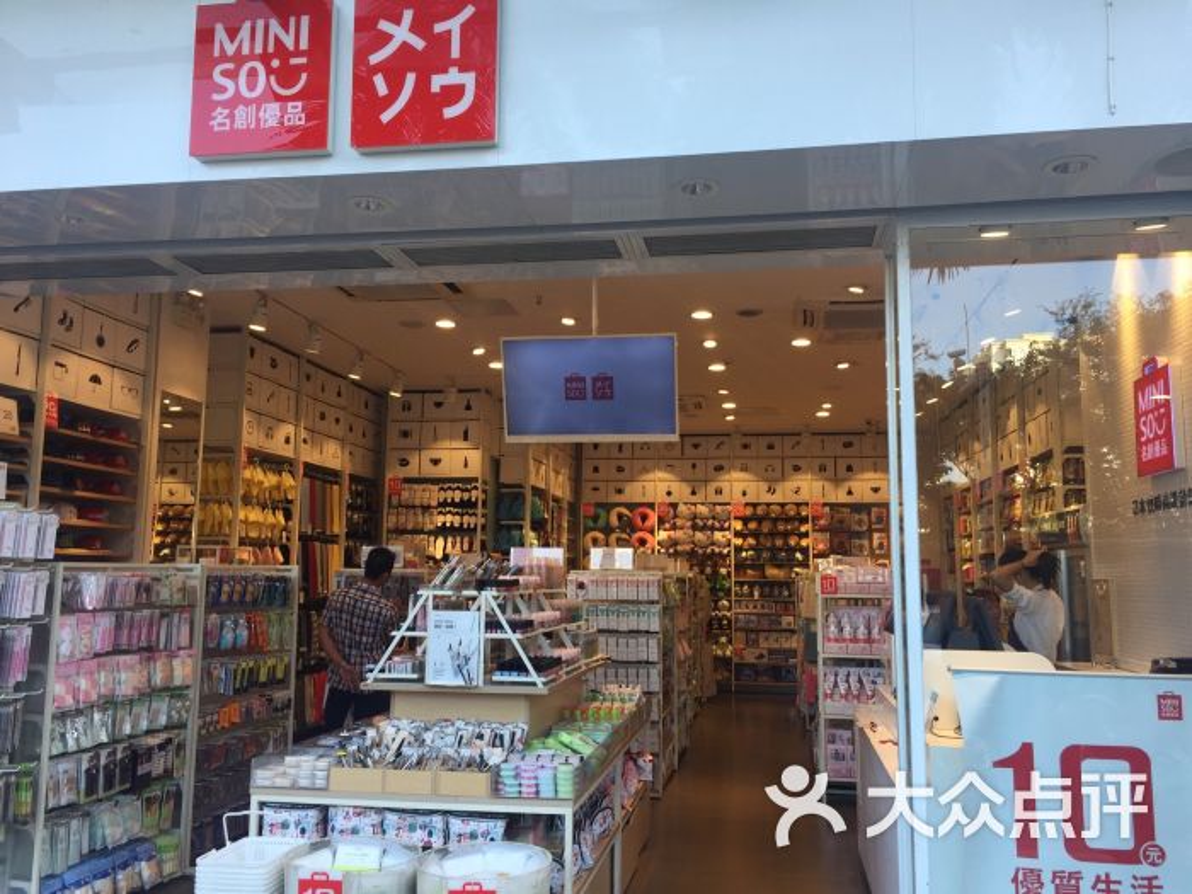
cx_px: 596
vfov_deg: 48.2
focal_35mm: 29
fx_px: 999
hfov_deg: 61.7
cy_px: 447
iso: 32
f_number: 2.2
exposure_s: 1/124
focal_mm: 4.15
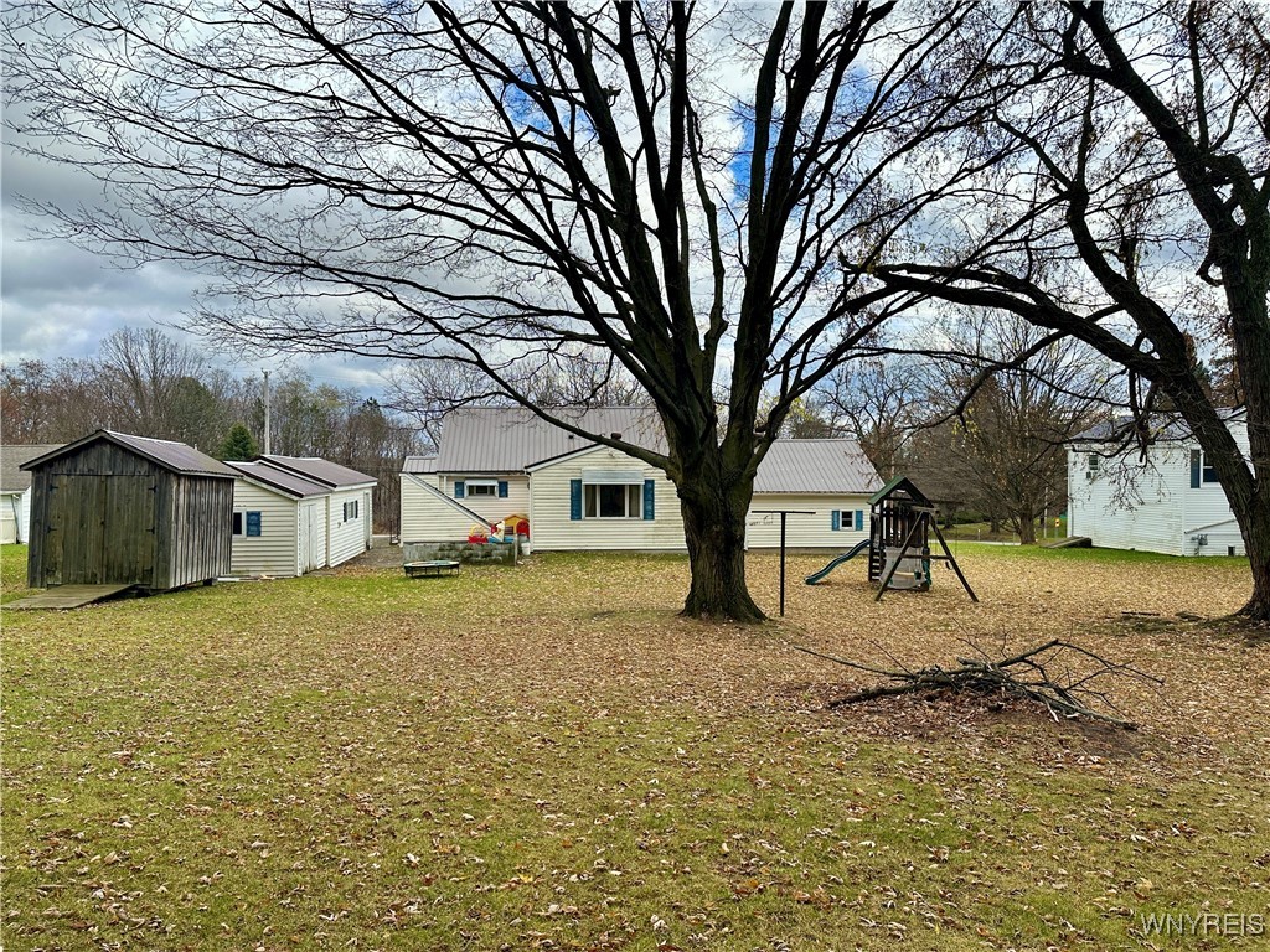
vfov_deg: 56.8
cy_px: 476
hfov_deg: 71.6
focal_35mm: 24
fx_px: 881
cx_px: 635
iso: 80
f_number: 1.78
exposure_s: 1/2299
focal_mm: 6.86
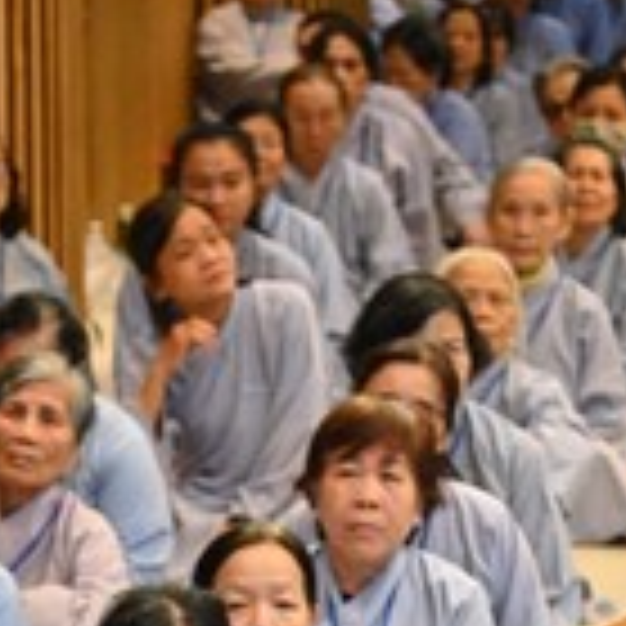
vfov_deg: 6.6
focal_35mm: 259
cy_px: 1121
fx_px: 5299
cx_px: 68
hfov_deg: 6.7
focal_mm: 65
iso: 5000
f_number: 4
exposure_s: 1/125
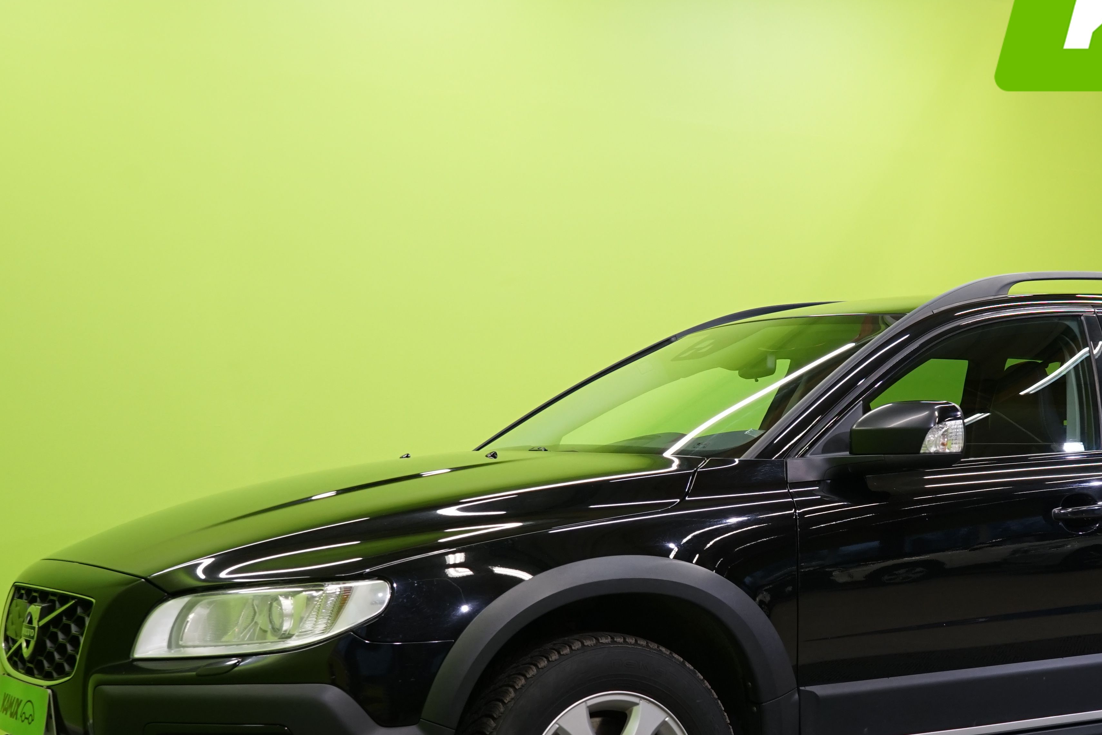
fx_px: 1775
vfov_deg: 23.2
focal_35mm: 58
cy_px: 509
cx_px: 751
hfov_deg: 34.1
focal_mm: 33
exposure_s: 1/25
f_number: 6.3
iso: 640
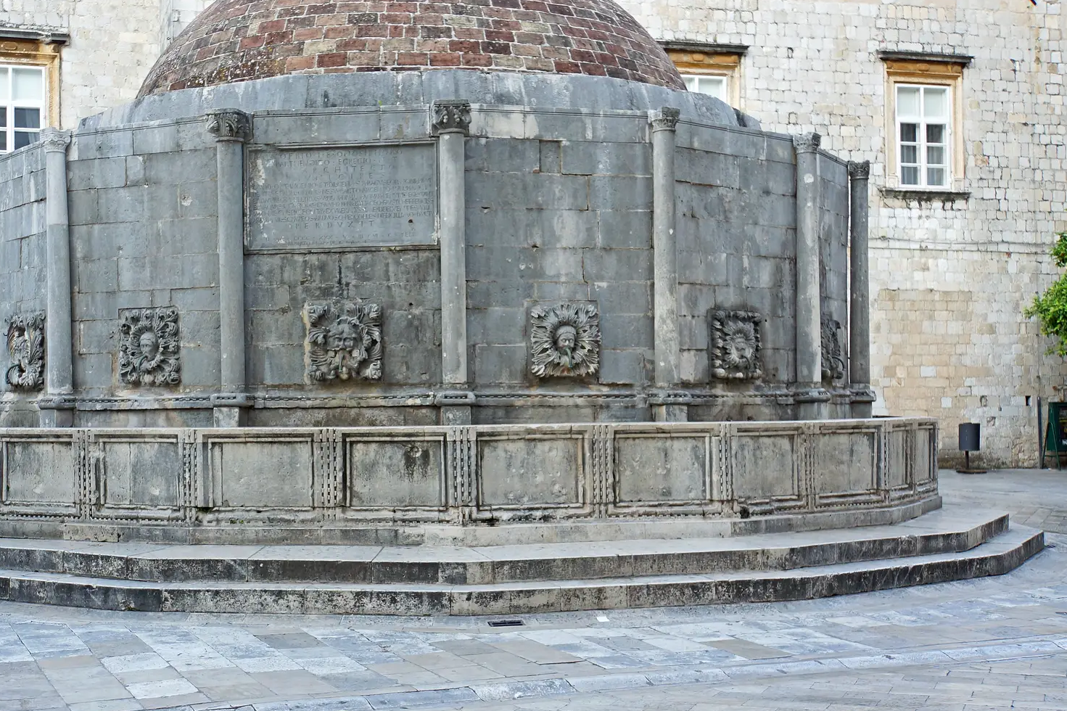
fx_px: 1393
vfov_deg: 28.6
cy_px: 345
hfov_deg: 41.7
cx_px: 423
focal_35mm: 47
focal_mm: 24
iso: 250
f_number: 4
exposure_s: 1/60
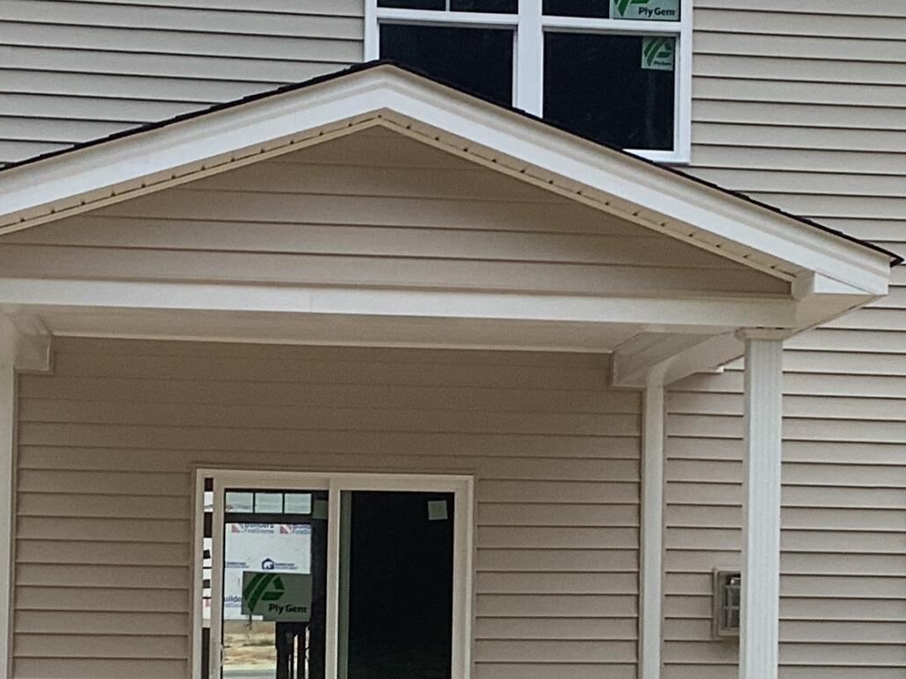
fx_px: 2381
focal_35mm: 91
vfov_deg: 16.1
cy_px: 558
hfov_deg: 21.5
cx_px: 519
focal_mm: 3.3
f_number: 2.4
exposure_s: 1/120
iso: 40
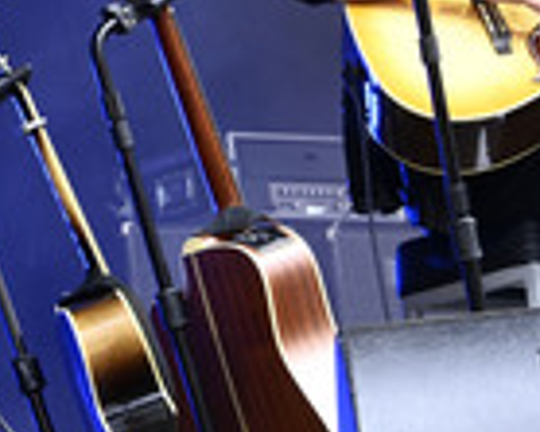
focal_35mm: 354
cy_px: 43
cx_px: -6
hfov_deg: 5.5
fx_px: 5654
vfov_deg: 4.4
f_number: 6.3
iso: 640
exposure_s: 1/200
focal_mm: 116
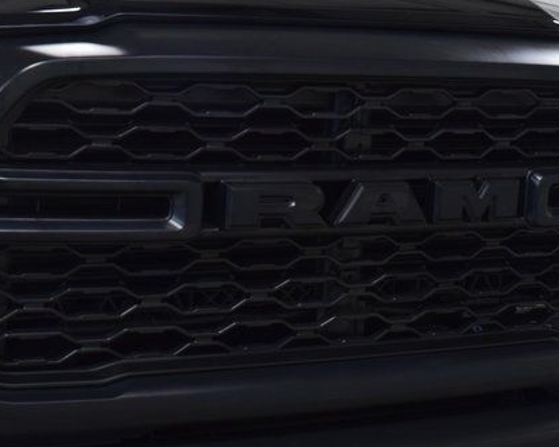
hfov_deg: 19.2
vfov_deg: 15.4
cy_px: 267
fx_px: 1654
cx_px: 339
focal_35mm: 100
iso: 1600
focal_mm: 46
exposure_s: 1/60
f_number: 7.1
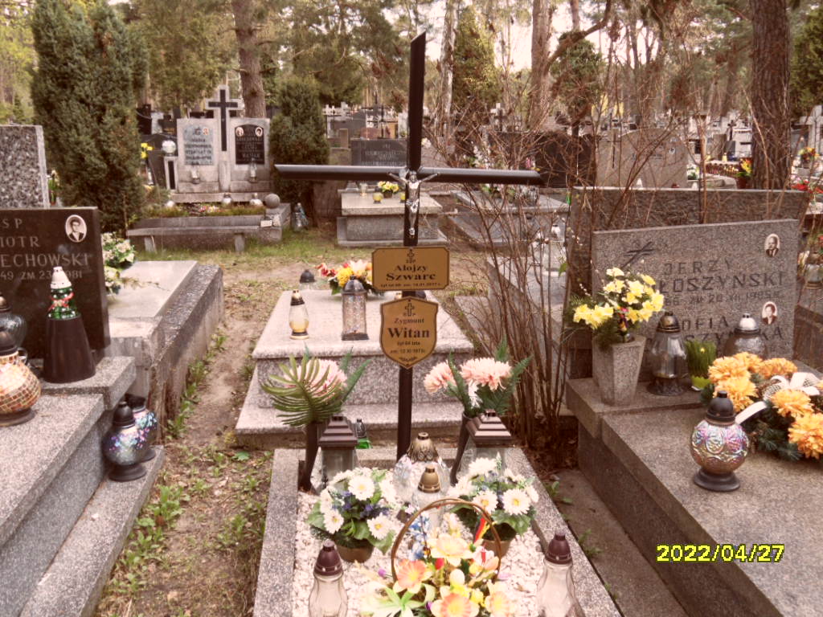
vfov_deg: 44.2
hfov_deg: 56.8
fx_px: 761
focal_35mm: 32
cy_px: 308
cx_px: 412
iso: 100
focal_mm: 5.3
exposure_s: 1/90
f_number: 3.4
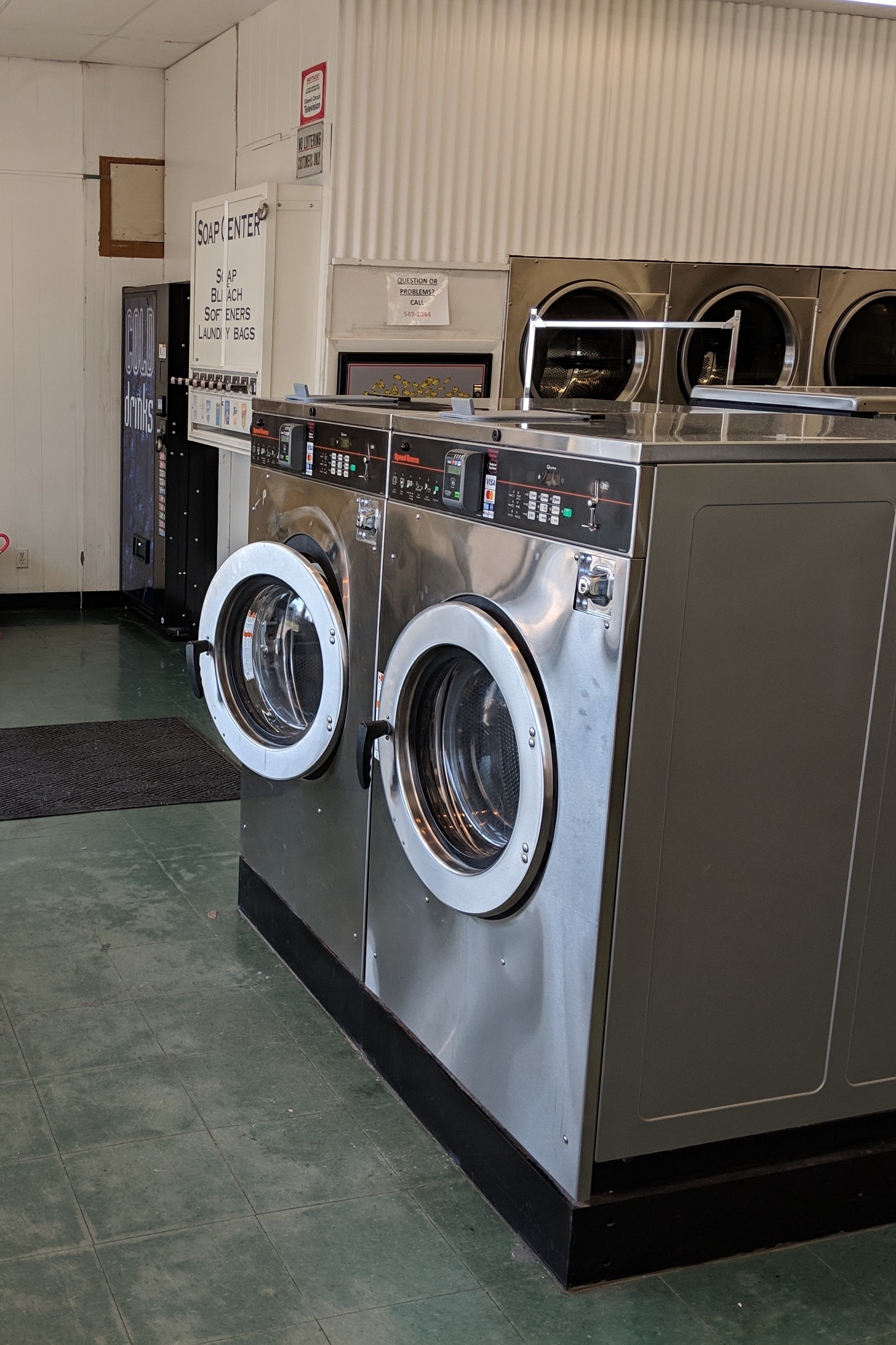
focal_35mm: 38
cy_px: 672
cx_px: 176
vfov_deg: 50.7
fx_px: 1419
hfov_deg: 34.0
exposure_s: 1/442
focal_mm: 4.44
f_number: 1.8
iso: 51
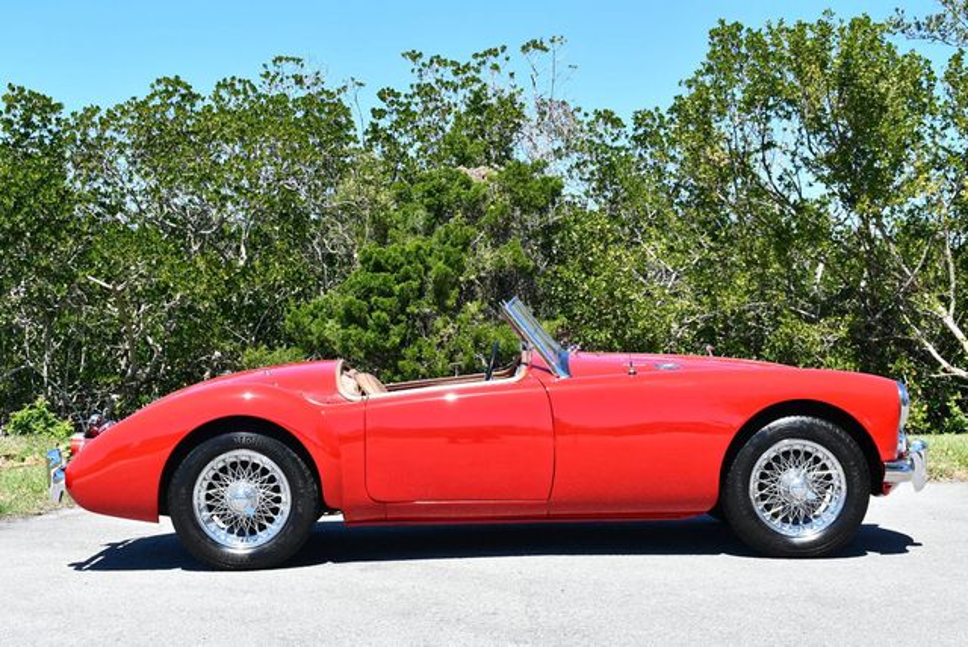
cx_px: 484
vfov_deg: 22.7
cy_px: 324
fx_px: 1615
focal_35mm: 60
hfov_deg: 33.4
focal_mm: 30
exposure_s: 1/250
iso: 140
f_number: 8
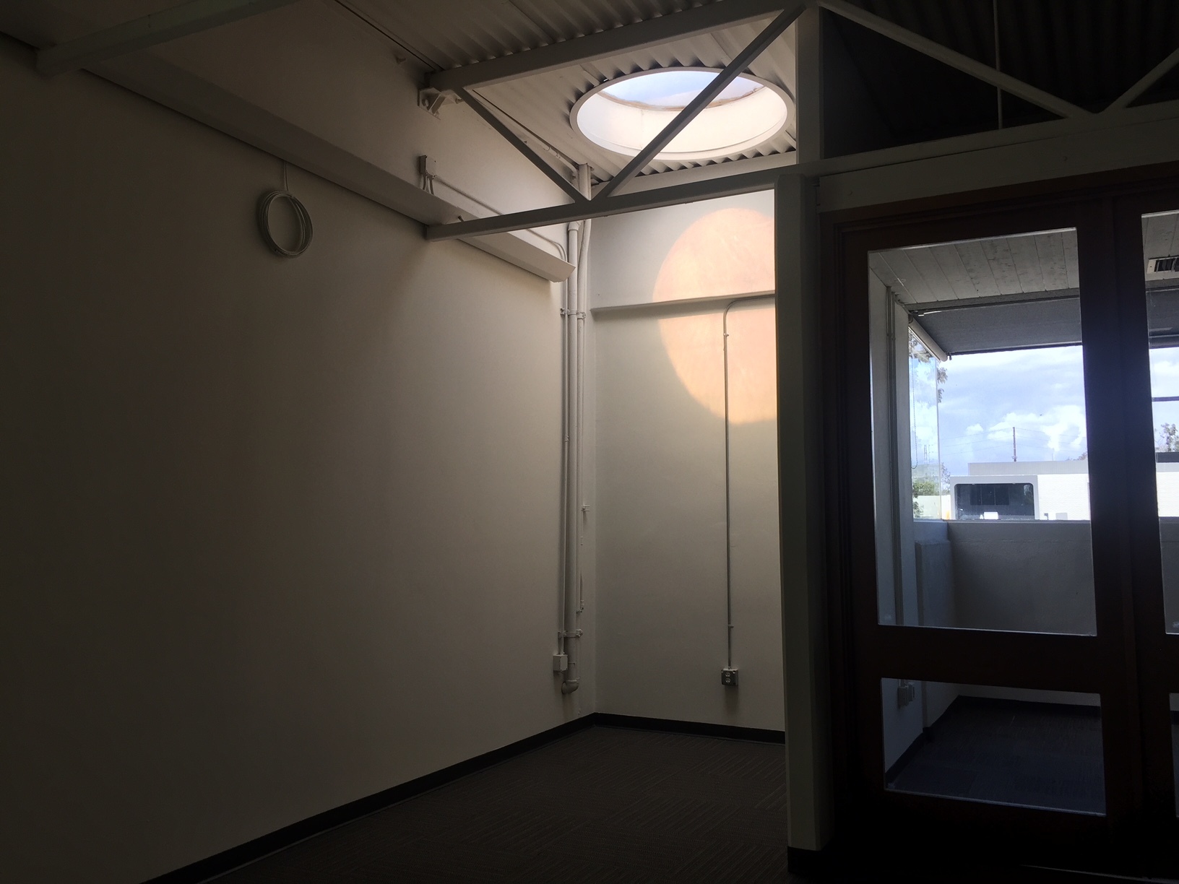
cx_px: 590
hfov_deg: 61.7
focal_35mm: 29
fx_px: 988
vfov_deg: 48.2
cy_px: 442
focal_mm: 4.15
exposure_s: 1/488
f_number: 2.2
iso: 32
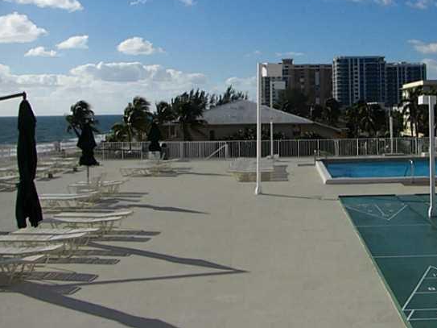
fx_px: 707
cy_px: 87
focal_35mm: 56
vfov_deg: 25.8
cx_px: 295
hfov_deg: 34.0
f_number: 4.6
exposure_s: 1/800
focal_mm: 6.3
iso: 64
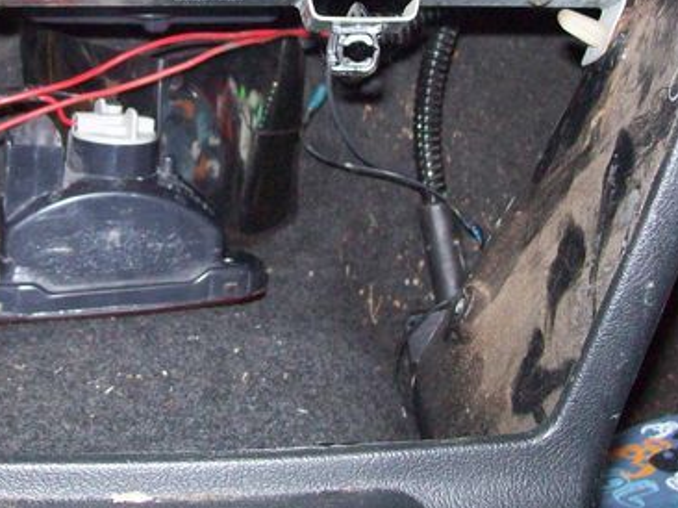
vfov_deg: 23.0
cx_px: 274
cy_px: 108
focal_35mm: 63
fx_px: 1233
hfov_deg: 30.7
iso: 200
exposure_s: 1/64
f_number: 2.7
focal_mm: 6
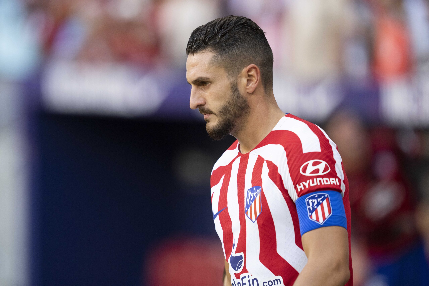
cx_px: 214
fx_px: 4767
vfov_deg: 3.4
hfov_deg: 5.2
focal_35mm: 400
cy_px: 143
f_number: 3.2
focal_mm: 400
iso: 3200
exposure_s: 1/2000
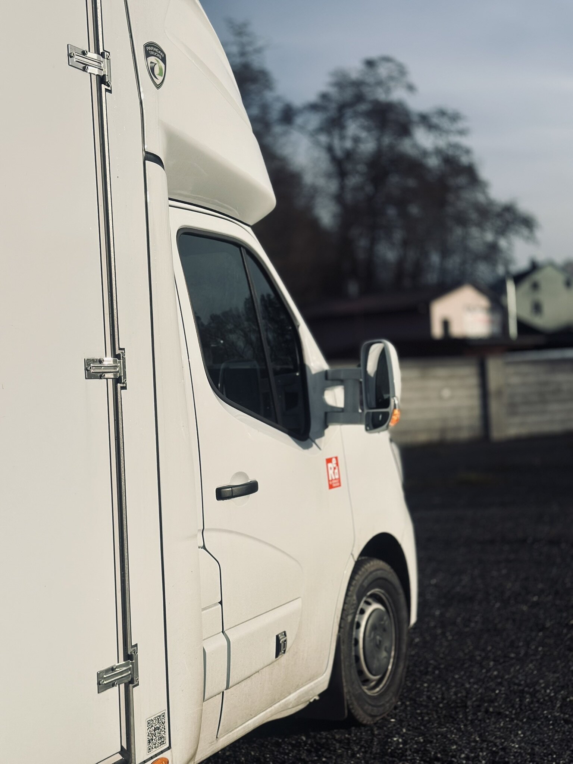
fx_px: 1059
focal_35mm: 48
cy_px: 382
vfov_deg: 39.7
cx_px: 286
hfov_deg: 30.3
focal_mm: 6.86
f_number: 1.78
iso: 100
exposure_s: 1/13699
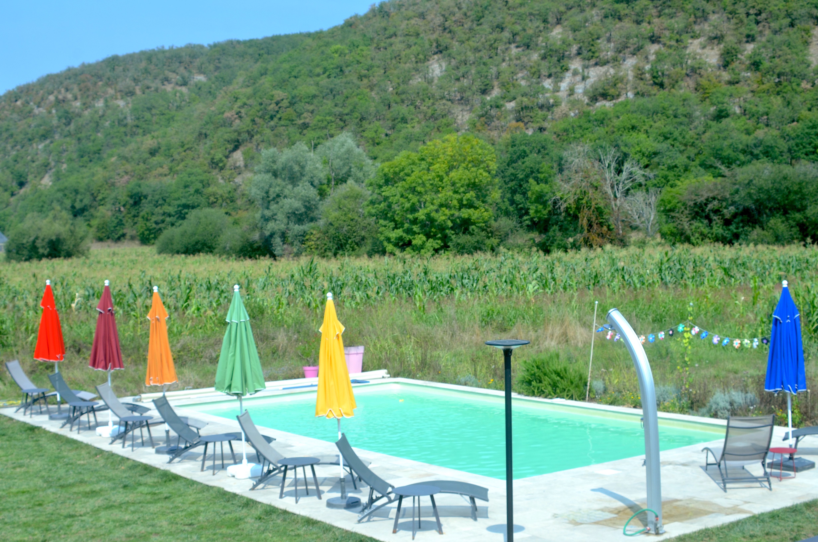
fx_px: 1190
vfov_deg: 25.6
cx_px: 409
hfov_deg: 37.9
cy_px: 271
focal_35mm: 52
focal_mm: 35
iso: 200
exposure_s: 1/320
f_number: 9
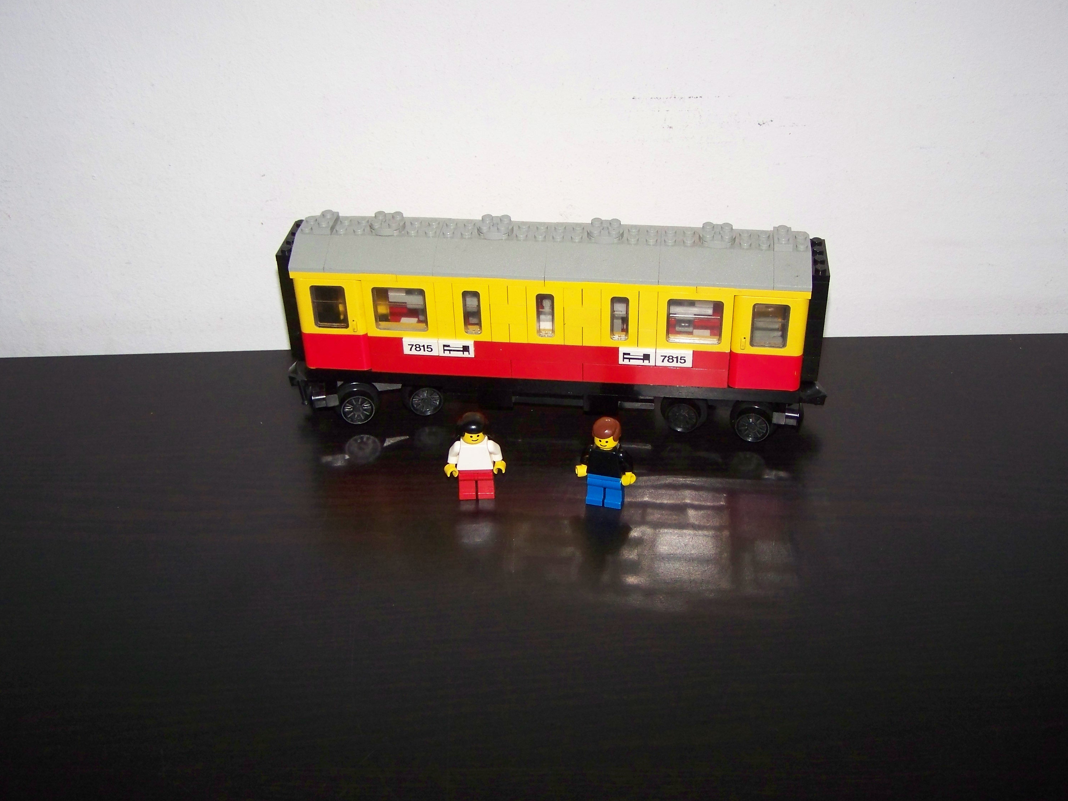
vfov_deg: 36.8
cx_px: 546
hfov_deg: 47.9
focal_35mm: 39
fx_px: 1203
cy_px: 403
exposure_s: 1/30
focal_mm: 6.3
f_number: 2.8
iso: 200
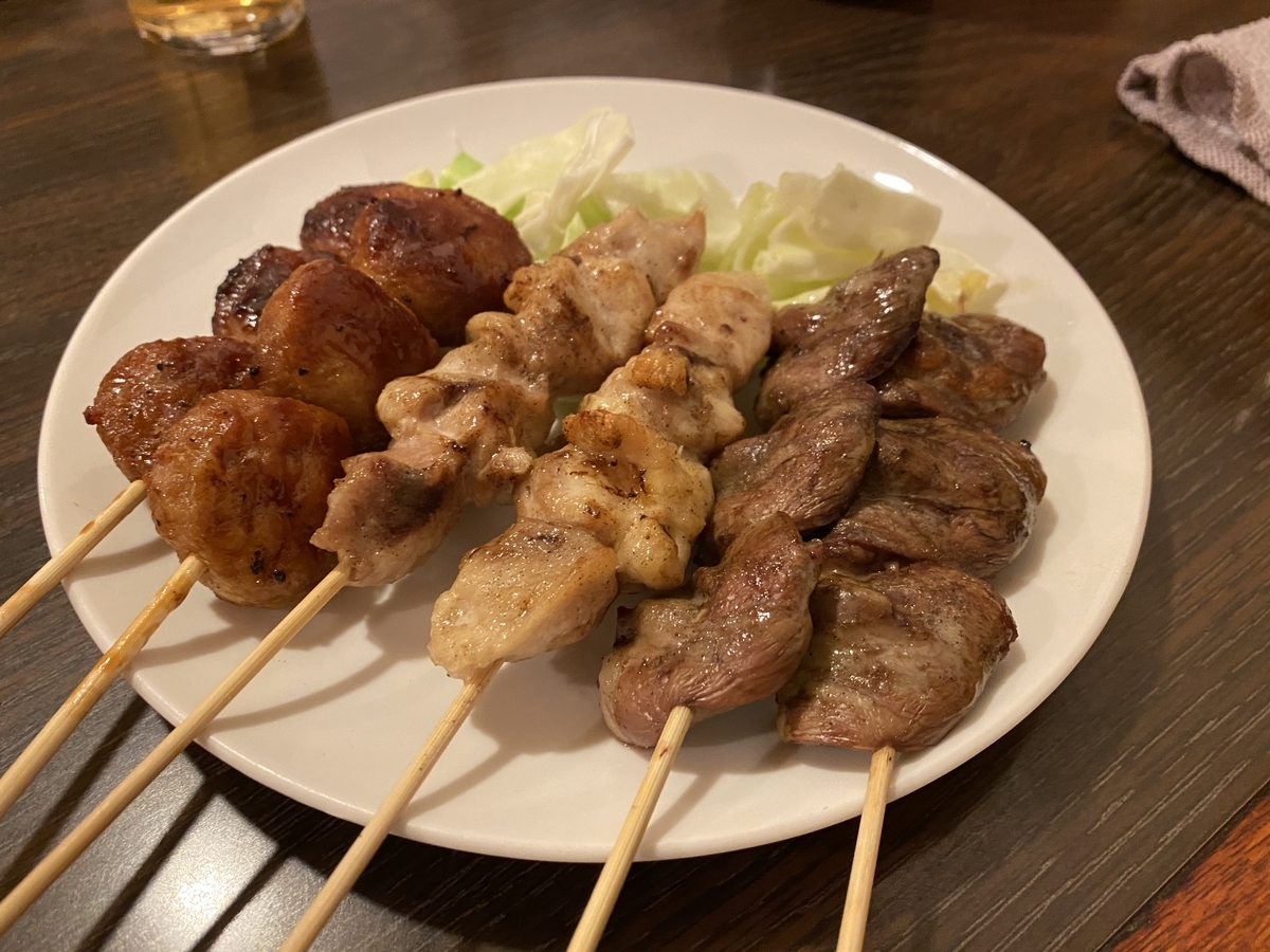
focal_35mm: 26
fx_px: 954
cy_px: 476
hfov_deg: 67.3
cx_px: 635
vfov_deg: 53.1
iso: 400
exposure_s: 1/40
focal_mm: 4.25
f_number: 1.8
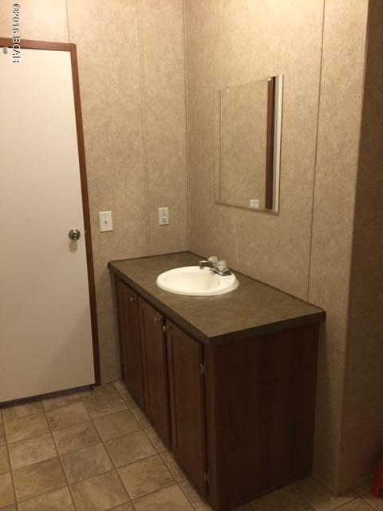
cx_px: 192
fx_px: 428
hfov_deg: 48.2
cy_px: 256
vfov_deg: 61.7
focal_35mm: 29
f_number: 2.2
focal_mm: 4.15
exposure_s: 1/20
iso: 250
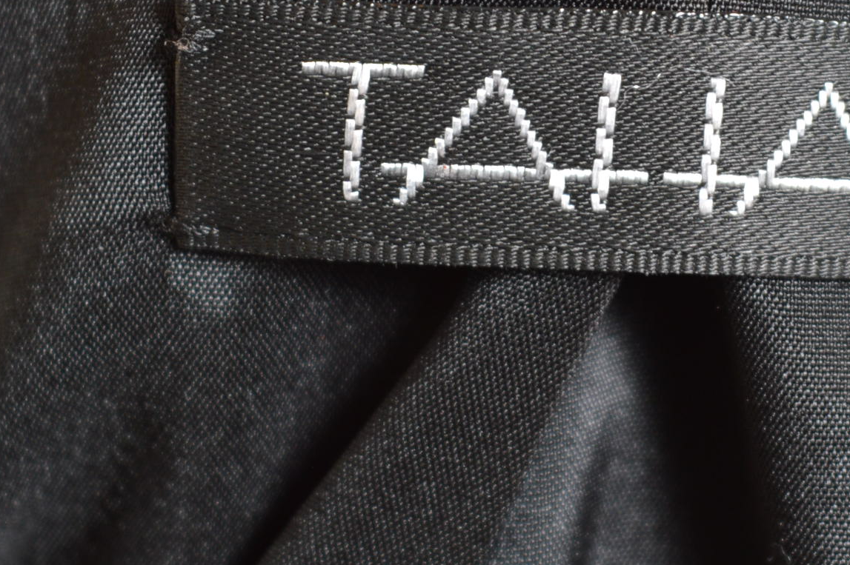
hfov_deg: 9.5
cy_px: 123
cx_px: 752
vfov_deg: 6.3
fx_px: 5104
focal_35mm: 216
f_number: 6.3
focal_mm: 55
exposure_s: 1/80
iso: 200
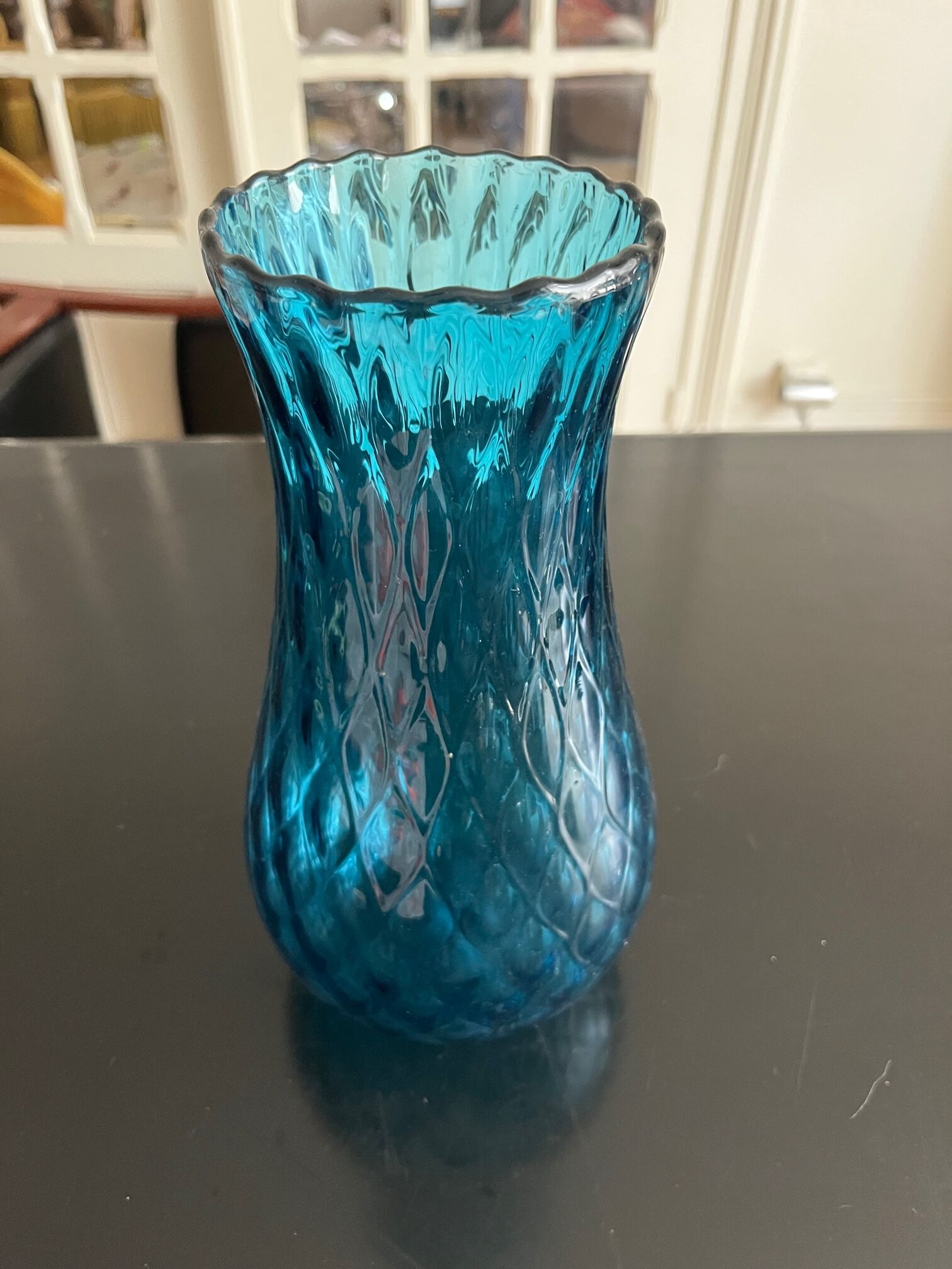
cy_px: 634
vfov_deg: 67.3
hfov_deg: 53.1
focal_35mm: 26
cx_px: 476
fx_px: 953
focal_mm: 5.1
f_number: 1.6
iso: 500
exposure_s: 1/47
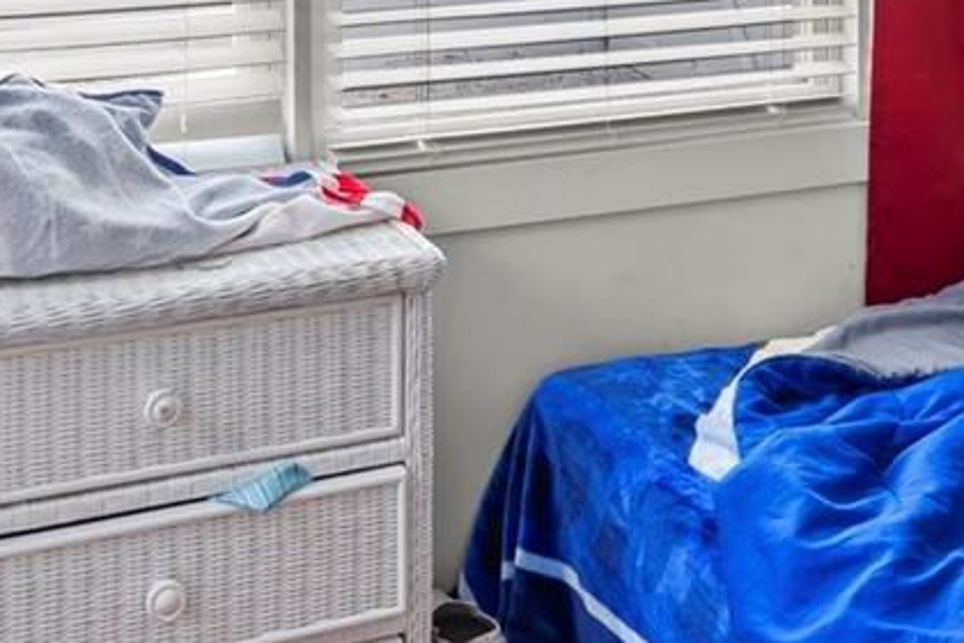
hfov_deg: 32.8
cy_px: -278
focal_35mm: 61
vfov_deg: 19.8
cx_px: 415
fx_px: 1633
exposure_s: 1/13
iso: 250
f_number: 6.3
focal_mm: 16
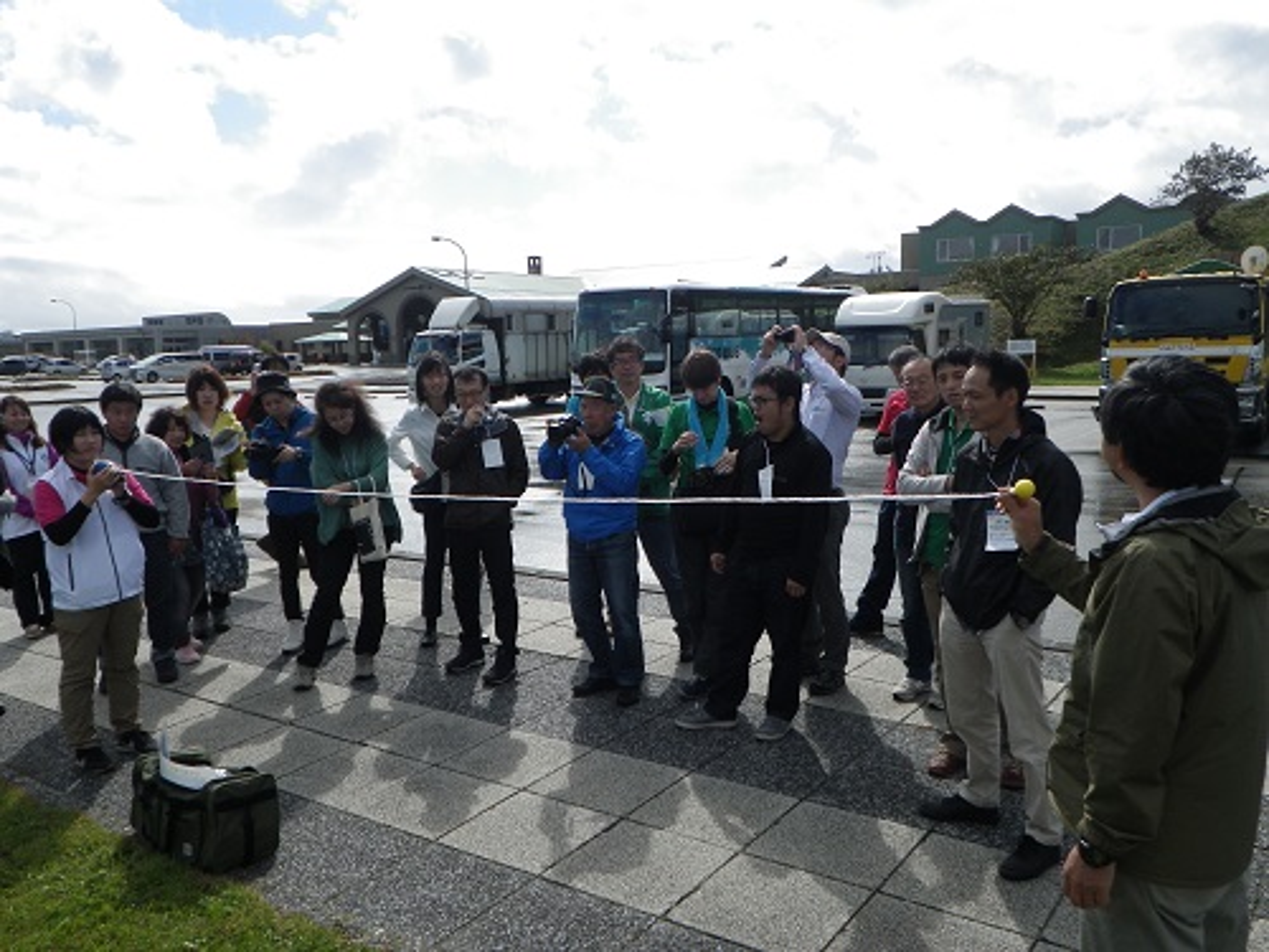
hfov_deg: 63.4
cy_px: 476
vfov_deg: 49.7
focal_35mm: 28
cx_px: 634
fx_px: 1026
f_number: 4.2
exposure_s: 1/800
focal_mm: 5
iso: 80
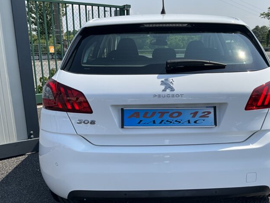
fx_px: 289
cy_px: 127
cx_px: 163
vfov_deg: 38.4
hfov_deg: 49.8
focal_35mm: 37
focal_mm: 3
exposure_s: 1/1848
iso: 25
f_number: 1.8
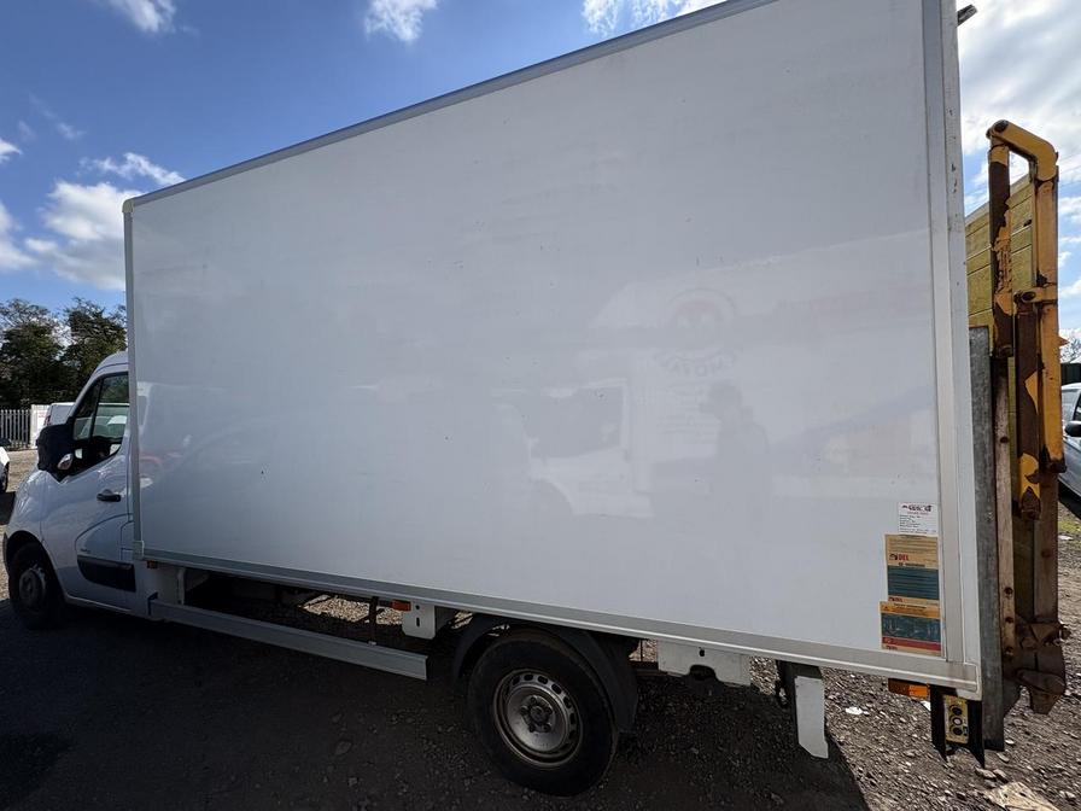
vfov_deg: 85.7
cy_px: 406
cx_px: 540
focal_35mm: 14
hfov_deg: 102.1
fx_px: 437
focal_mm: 2.22
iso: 50
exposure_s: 1/2674
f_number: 2.2
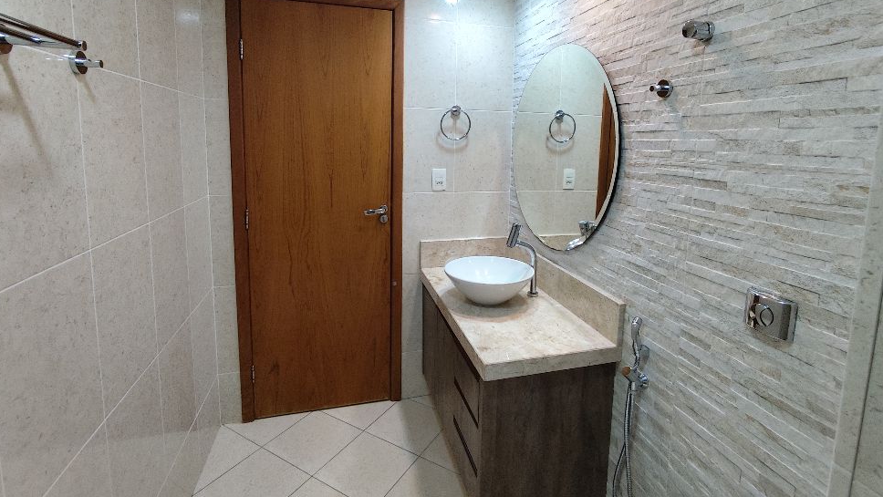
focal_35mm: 18
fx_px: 422
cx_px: 449
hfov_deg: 92.6
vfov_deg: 60.2
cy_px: 184
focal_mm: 1.65
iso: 200
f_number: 2.2
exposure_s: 1/60
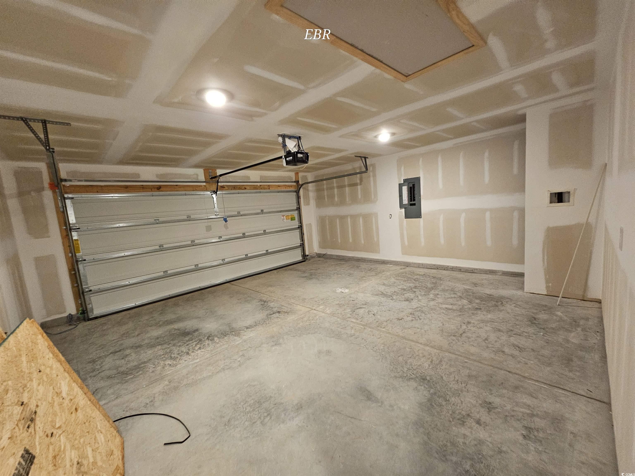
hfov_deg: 106.2
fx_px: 238
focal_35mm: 13
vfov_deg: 89.9
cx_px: 318
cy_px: 238
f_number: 2.2
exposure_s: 1/30
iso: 500
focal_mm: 2.2
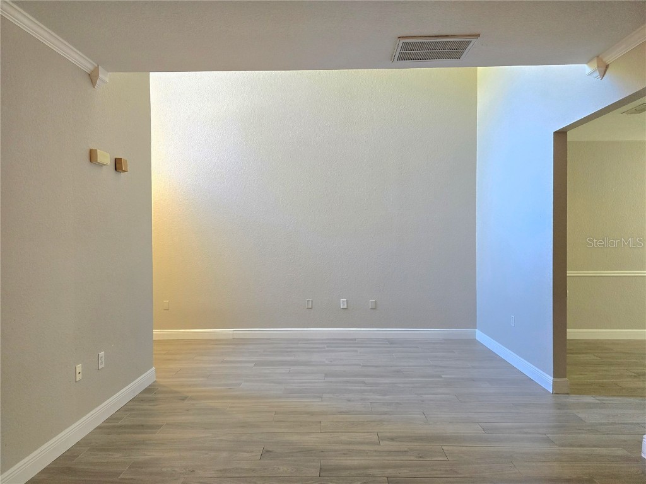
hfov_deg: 73.9
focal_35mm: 23
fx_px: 429
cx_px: 323
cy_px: 242
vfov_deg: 58.9
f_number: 1.7
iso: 640
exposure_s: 1/60.2
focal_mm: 6.3
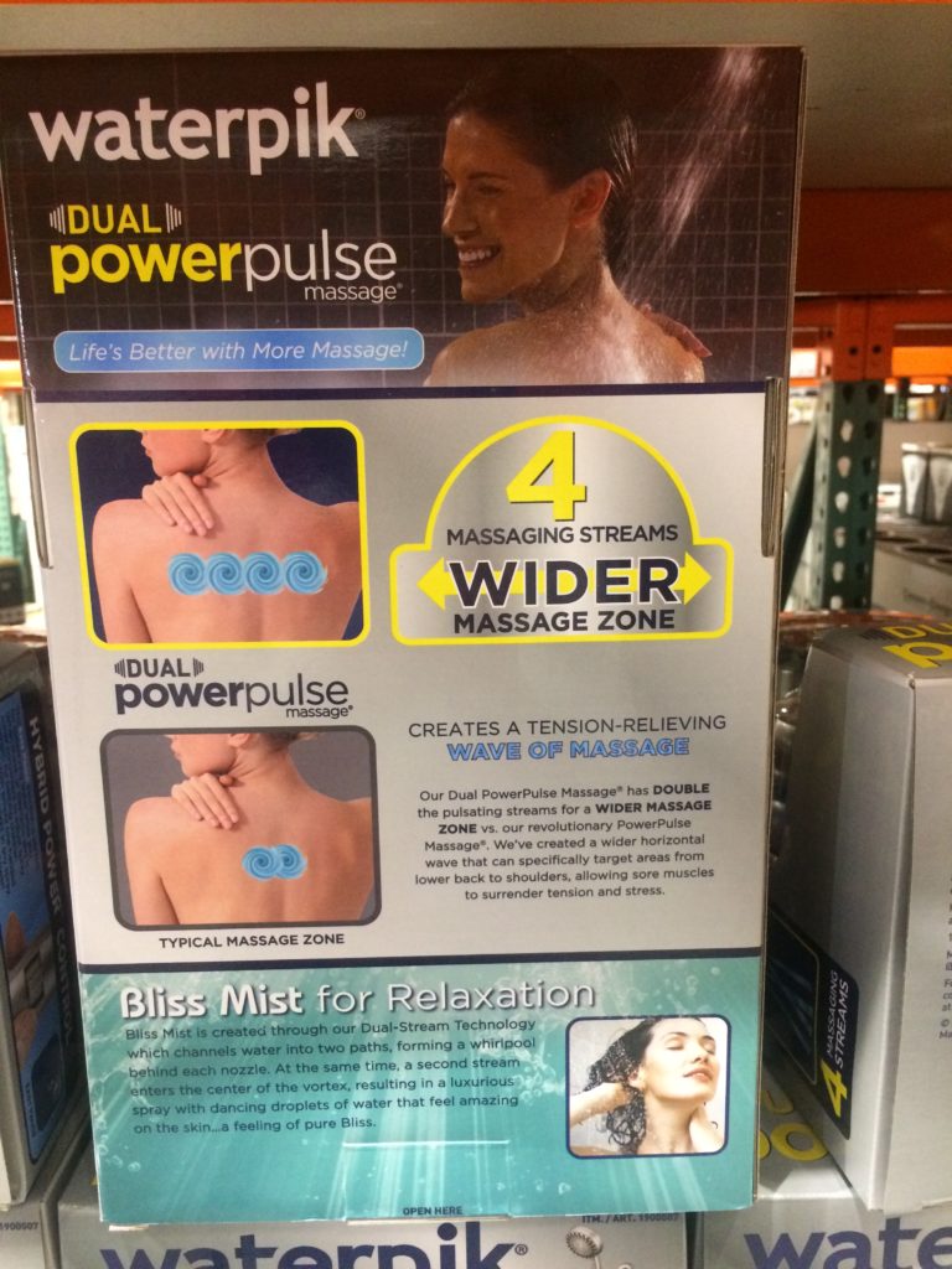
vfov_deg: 61.7
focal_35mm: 29
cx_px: 476
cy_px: 634
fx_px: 1063
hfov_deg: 48.2
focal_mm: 4.15
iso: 320
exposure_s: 1/30
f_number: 2.2
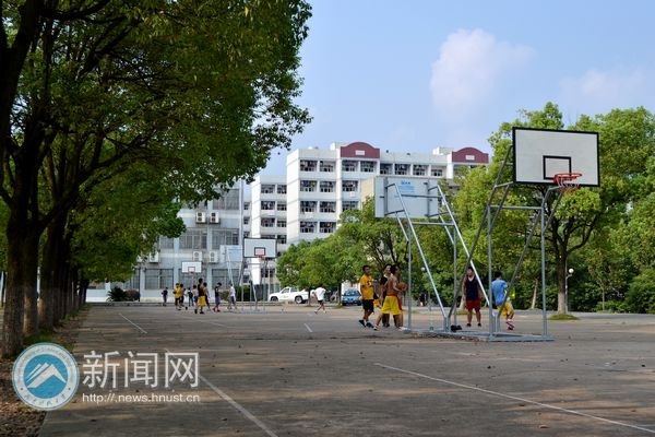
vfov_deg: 28.1
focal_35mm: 48
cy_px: 218
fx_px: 873
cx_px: 328
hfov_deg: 41.1
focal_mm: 32
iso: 100
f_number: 6.3
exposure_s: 1/250
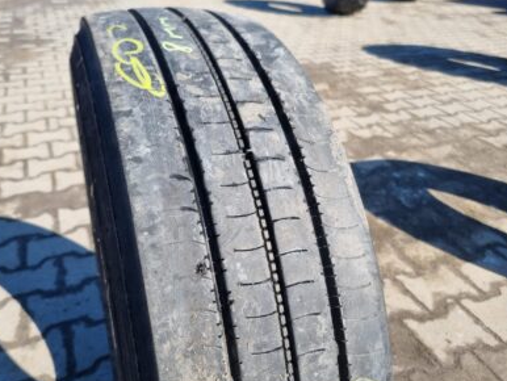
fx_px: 425
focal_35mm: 29
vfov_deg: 48.3
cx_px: 242
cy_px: 187
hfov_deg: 61.6
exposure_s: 1/1304
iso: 50
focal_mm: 5.4
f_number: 1.8
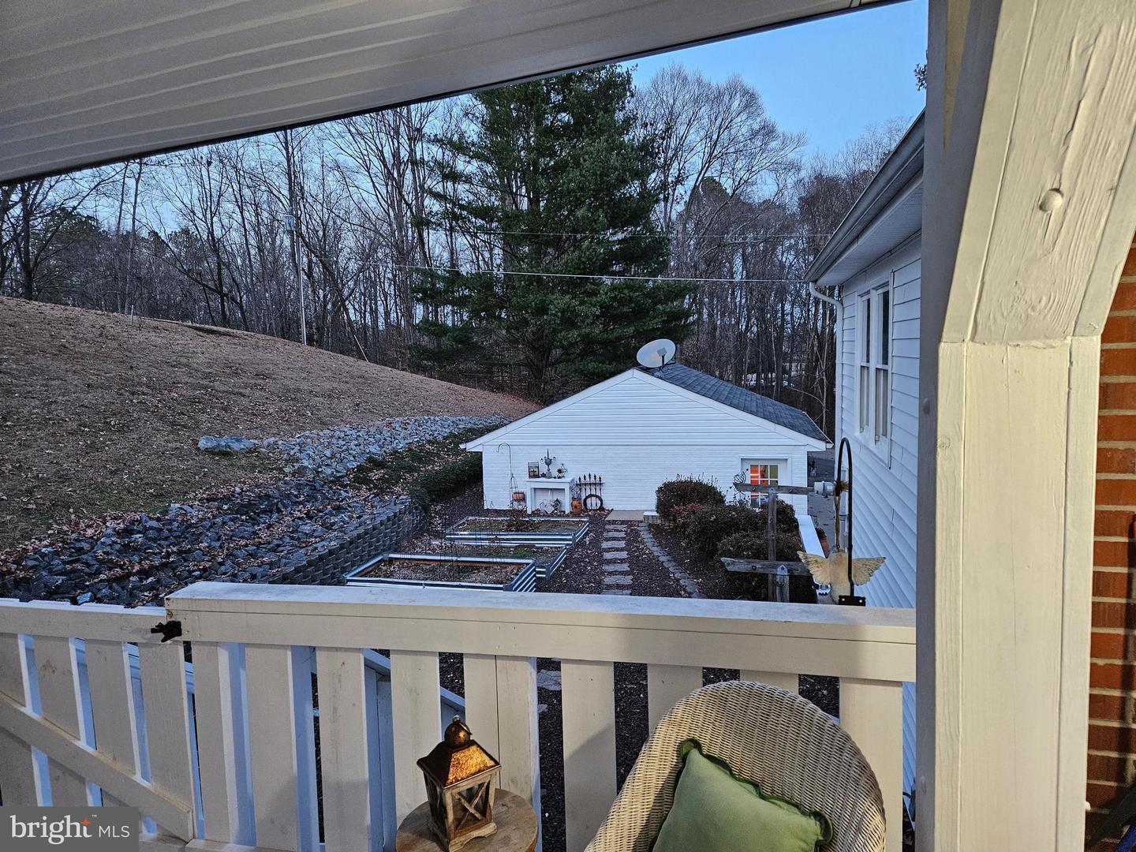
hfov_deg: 73.9
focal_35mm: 23
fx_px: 755
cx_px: 568
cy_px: 426
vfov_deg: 58.9
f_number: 1.8
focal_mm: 5.4
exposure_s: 1/120
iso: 500
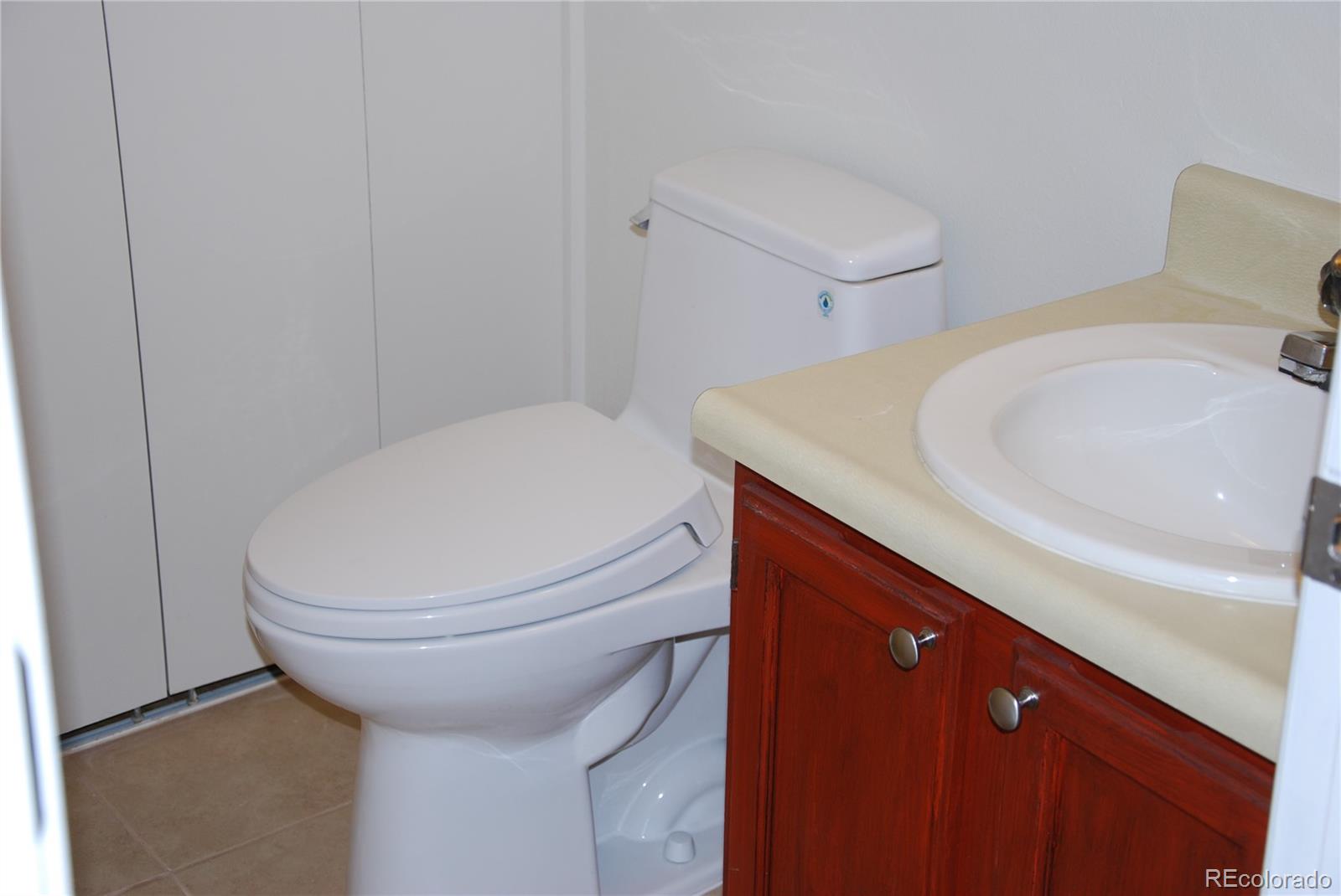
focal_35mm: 57
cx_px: 670
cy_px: 448
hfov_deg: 35.0
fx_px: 2125
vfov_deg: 23.8
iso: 200
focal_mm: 38
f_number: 4.5
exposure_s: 1/60
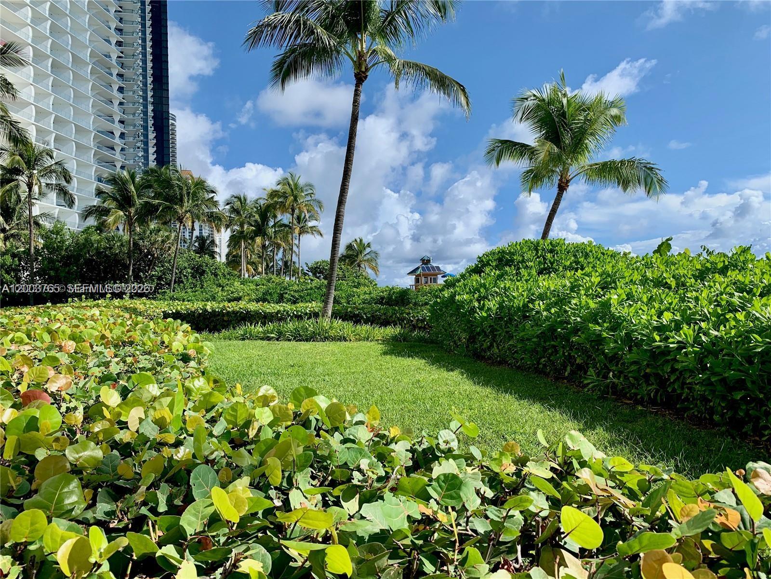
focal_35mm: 26
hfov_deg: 67.3
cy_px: 290
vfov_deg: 53.1
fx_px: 579
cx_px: 386
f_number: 1.8
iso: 25
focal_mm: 4.25
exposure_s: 1/2481
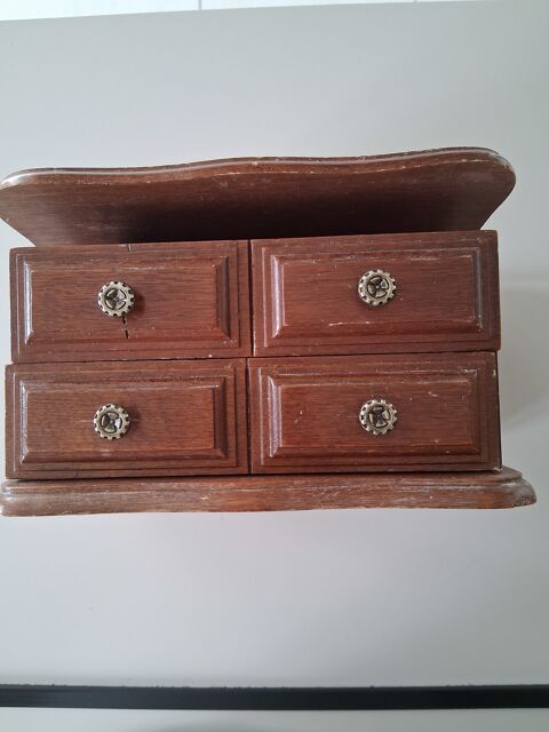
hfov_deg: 53.1
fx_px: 550
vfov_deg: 67.3
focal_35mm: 26
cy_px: 366
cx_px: 274
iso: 320
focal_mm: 3.98
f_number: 1.8
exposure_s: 1/100
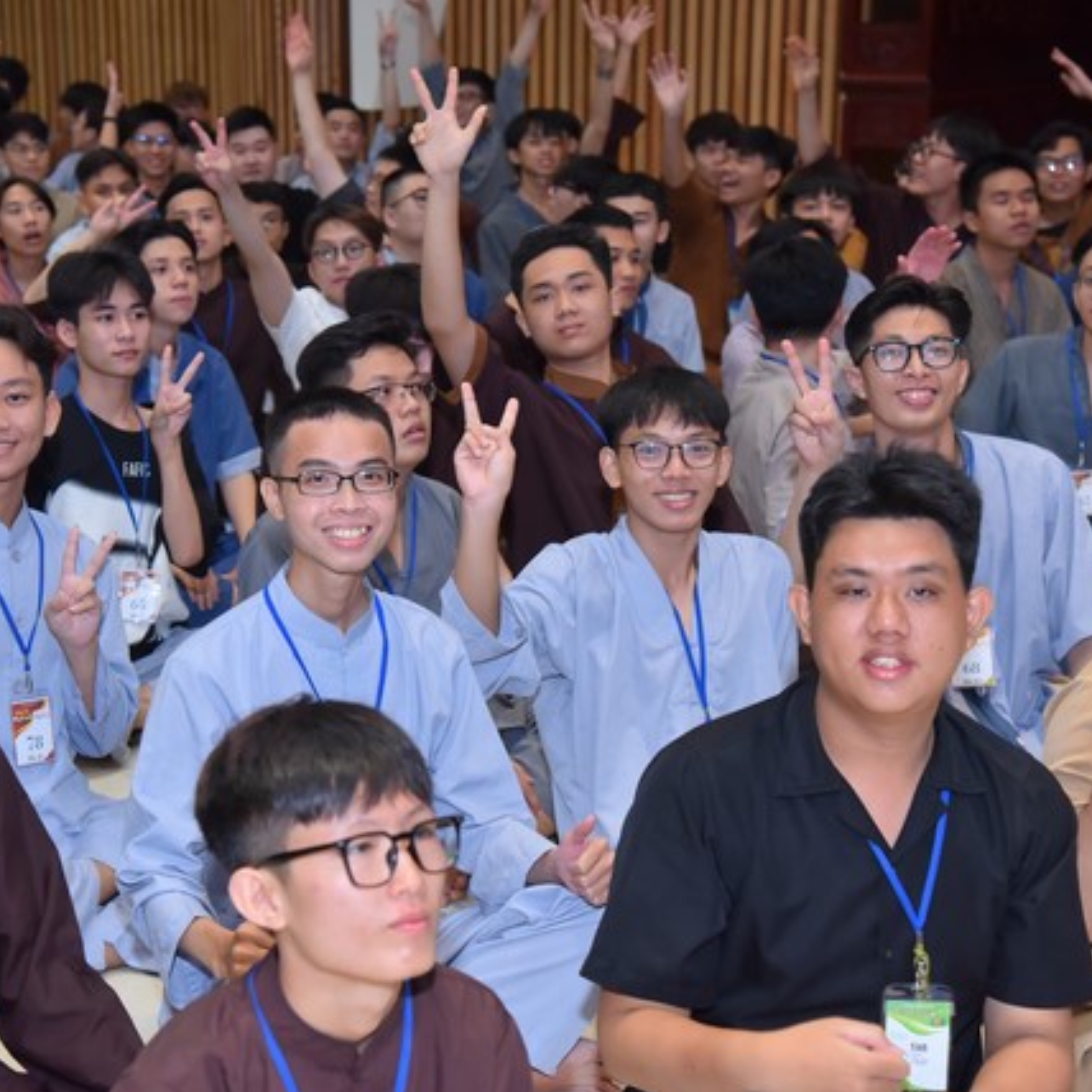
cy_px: 550
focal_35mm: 80
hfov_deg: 21.6
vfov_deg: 21.7
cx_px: 408
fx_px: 2855
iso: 1250
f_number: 5
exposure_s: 1/160
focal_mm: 62
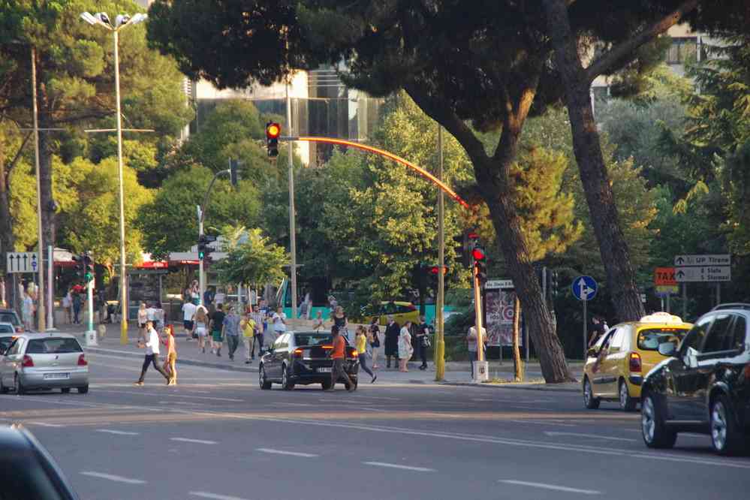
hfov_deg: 8.9
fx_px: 4843
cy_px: 250
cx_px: 375
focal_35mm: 232
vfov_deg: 5.9
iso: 3200
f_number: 8
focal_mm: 155
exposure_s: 1/200
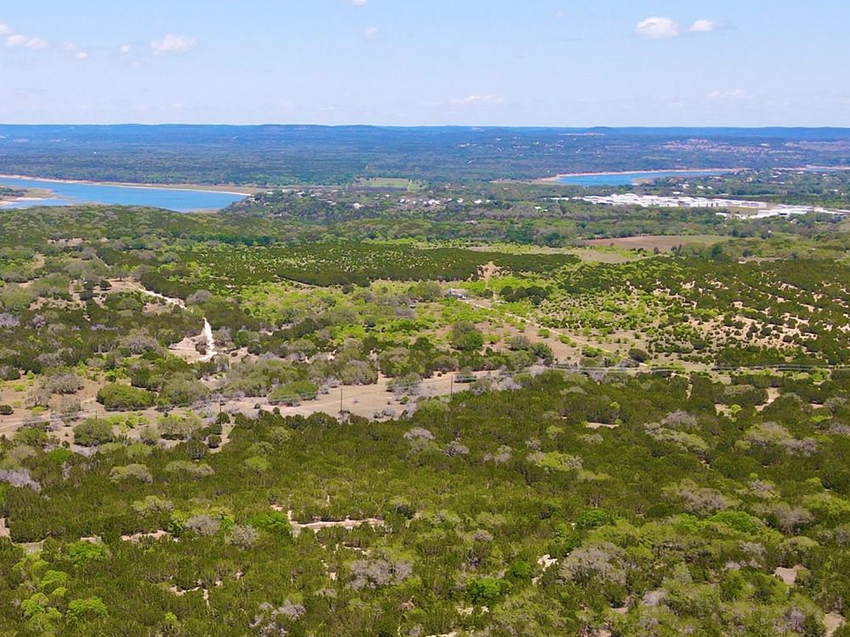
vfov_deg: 29.6
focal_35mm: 49
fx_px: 1203
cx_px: 245
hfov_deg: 38.2
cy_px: 384
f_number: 2.8
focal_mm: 4.5
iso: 110
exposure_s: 1/640
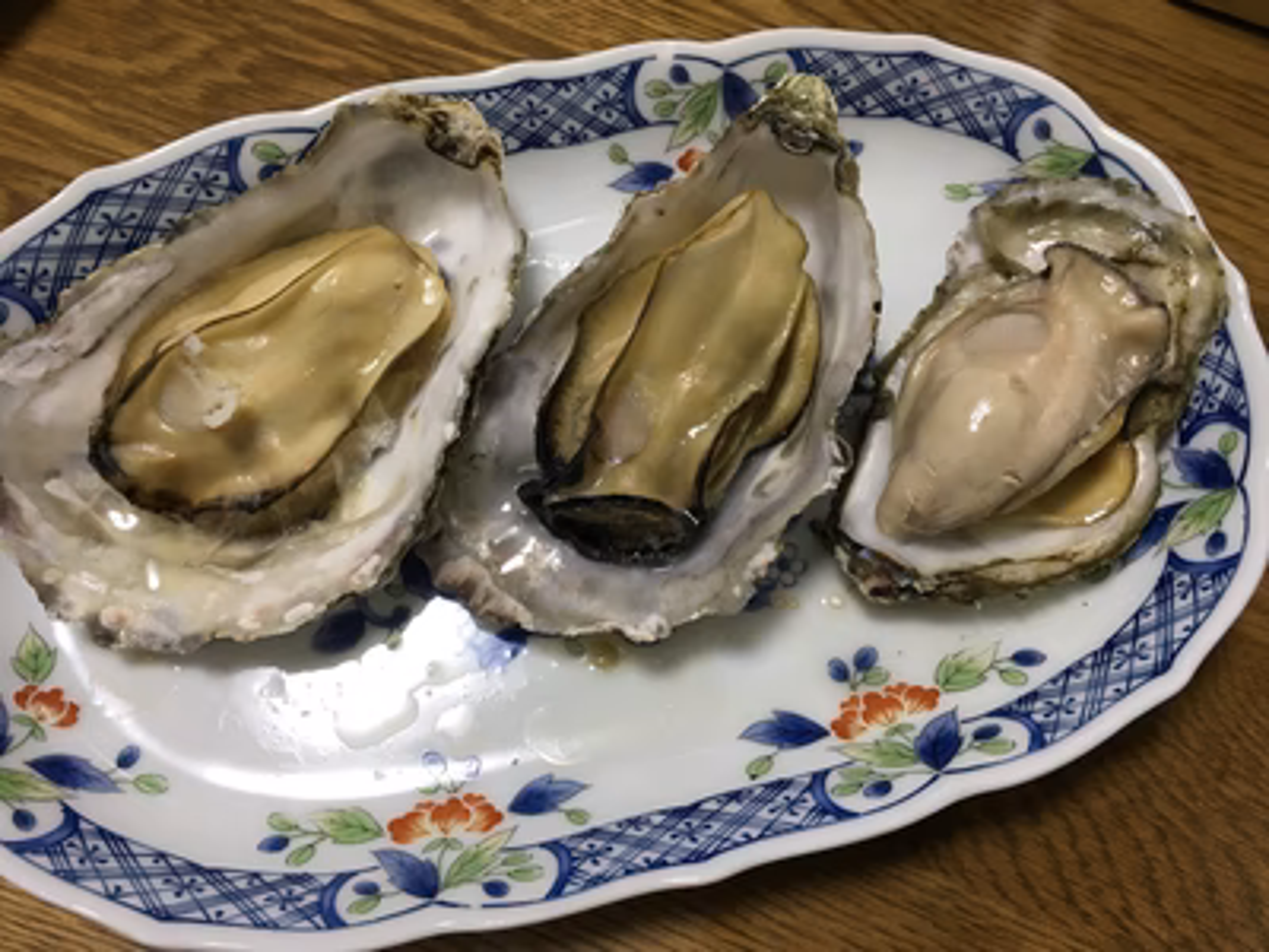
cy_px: 476
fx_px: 1063
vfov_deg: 48.2
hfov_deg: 61.7
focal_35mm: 29
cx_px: 634
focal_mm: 4.15
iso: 40
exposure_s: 1/30
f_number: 2.2
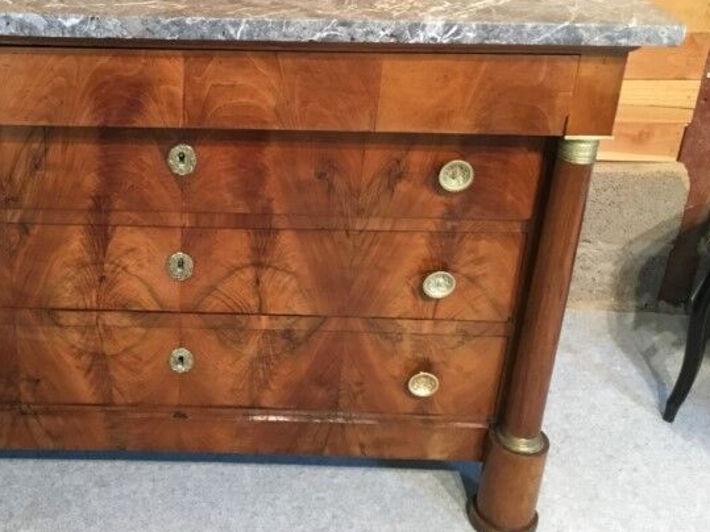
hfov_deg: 40.3
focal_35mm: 46
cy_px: 166
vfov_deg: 31.2
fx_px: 943
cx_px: 191
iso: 200
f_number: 2.4
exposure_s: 1/20
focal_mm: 3.3
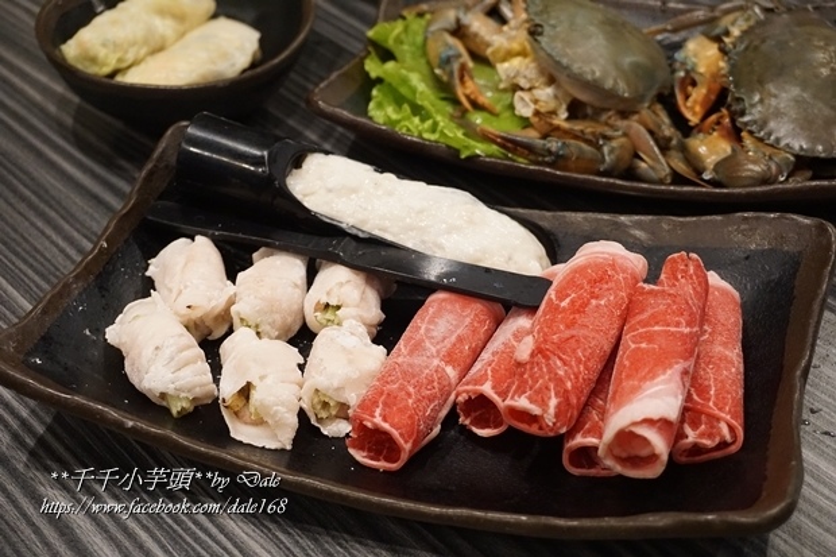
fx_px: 1358
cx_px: 418
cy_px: 278
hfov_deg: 34.2
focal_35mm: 58
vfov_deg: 23.2
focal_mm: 39
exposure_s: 1/50
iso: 3200
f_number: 5.6
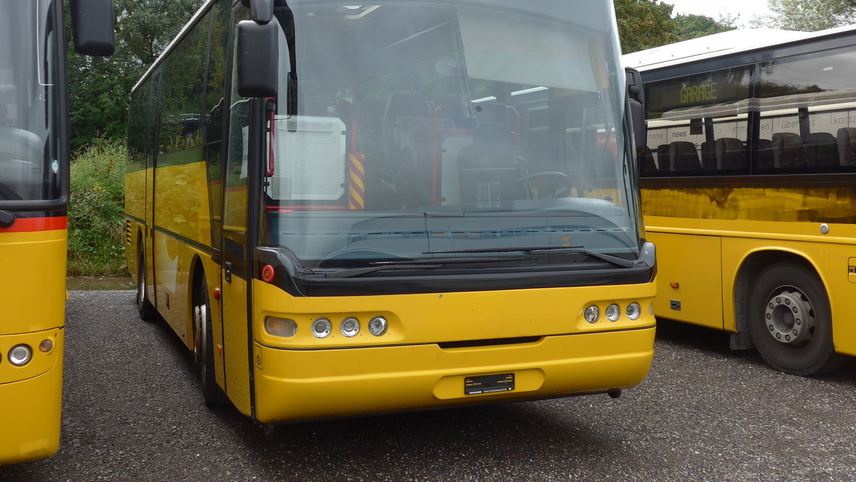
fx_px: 908
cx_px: 428
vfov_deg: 29.6
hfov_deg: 50.5
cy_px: 175
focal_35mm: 40
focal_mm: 7.5
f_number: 2.8
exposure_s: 1/640
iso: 80
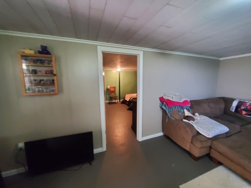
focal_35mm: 13
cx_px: 126
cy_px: 94
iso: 800
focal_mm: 1.8
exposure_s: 1/17
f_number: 2.2
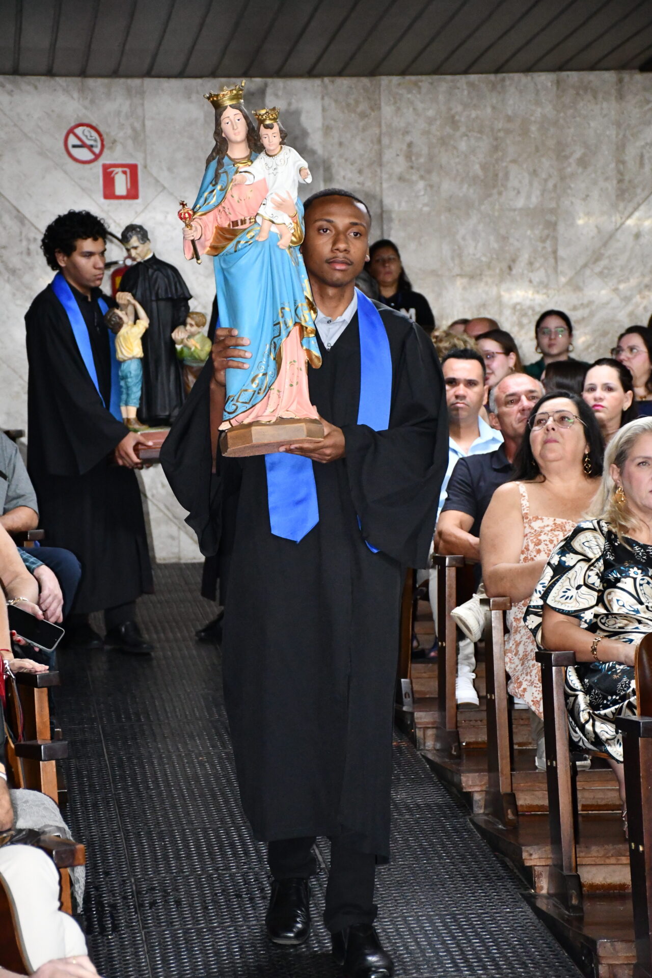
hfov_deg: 13.0
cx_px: 326
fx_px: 2852
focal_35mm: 105
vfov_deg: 19.5
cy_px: 489
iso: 6400
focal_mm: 70
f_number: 5
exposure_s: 1/60
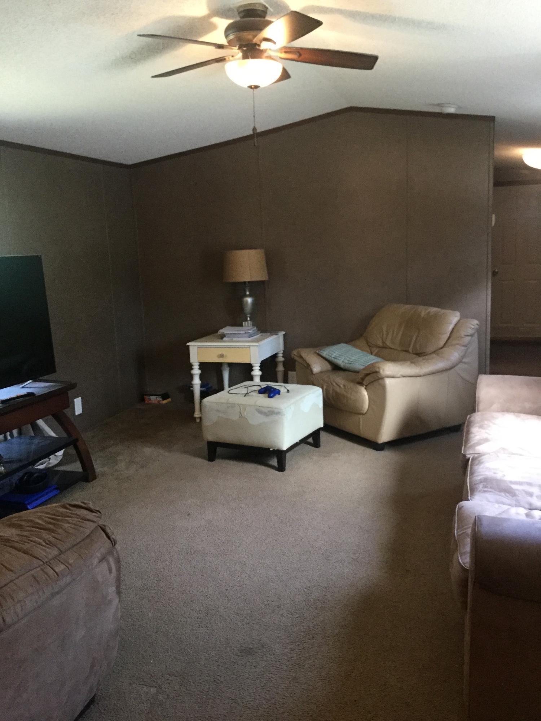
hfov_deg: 45.4
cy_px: 360
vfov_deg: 58.4
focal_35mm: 31
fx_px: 646
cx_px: 270
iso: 160
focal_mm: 3.3
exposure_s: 1/30
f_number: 2.4
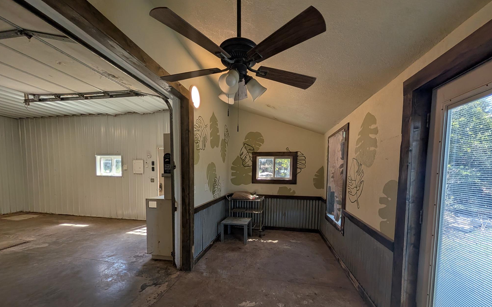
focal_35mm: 13
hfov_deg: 109.4
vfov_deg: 81.9
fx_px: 174
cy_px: 183
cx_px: 242
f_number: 1.7
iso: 48
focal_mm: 2.02
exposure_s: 1/246
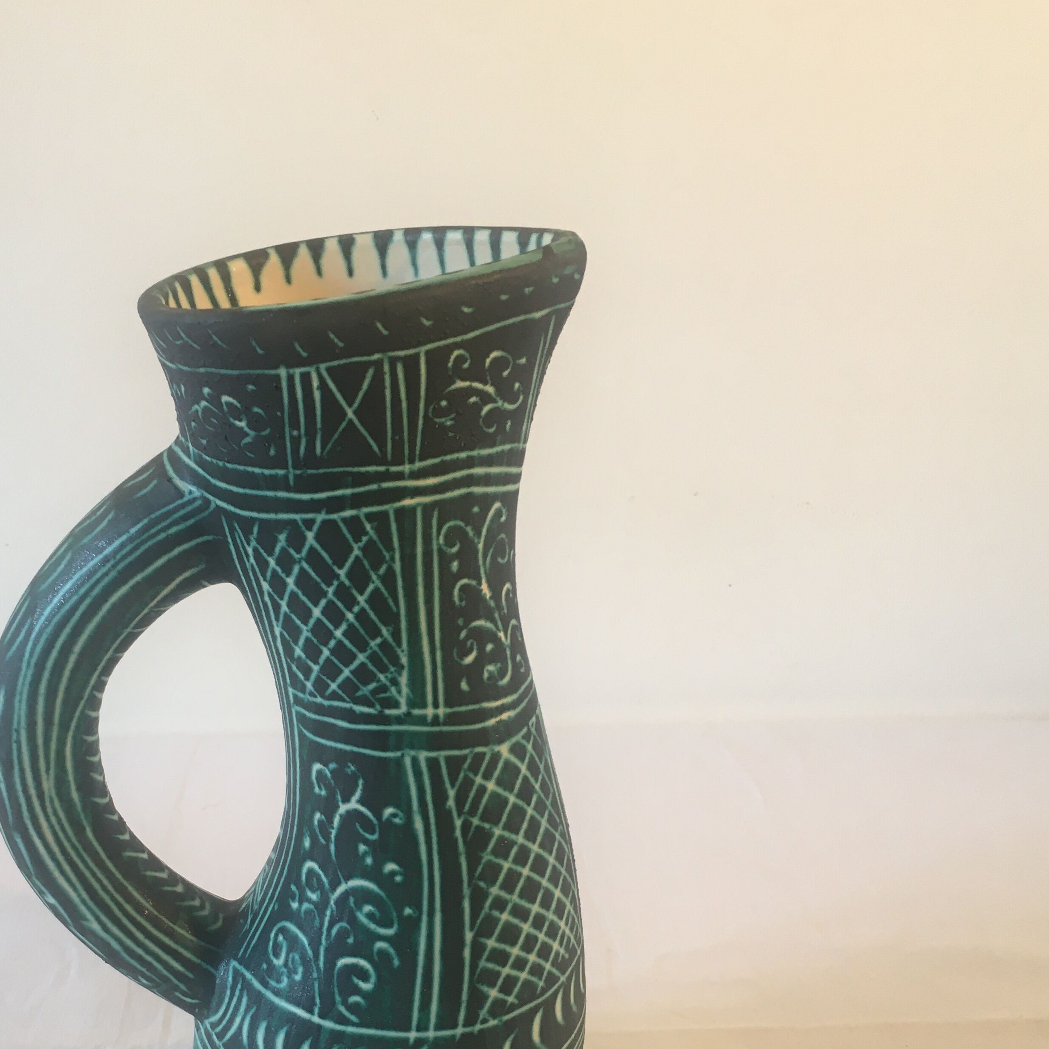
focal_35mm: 42
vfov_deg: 39.3
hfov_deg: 39.9
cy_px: 738
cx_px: 450
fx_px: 1440
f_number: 2.2
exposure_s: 1/33
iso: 25
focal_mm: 4.15
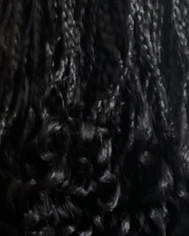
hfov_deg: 11.9
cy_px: -21
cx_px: 41
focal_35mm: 129
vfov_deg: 14.6
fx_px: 901
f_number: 1.6
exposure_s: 1/46
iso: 500
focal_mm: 5.1
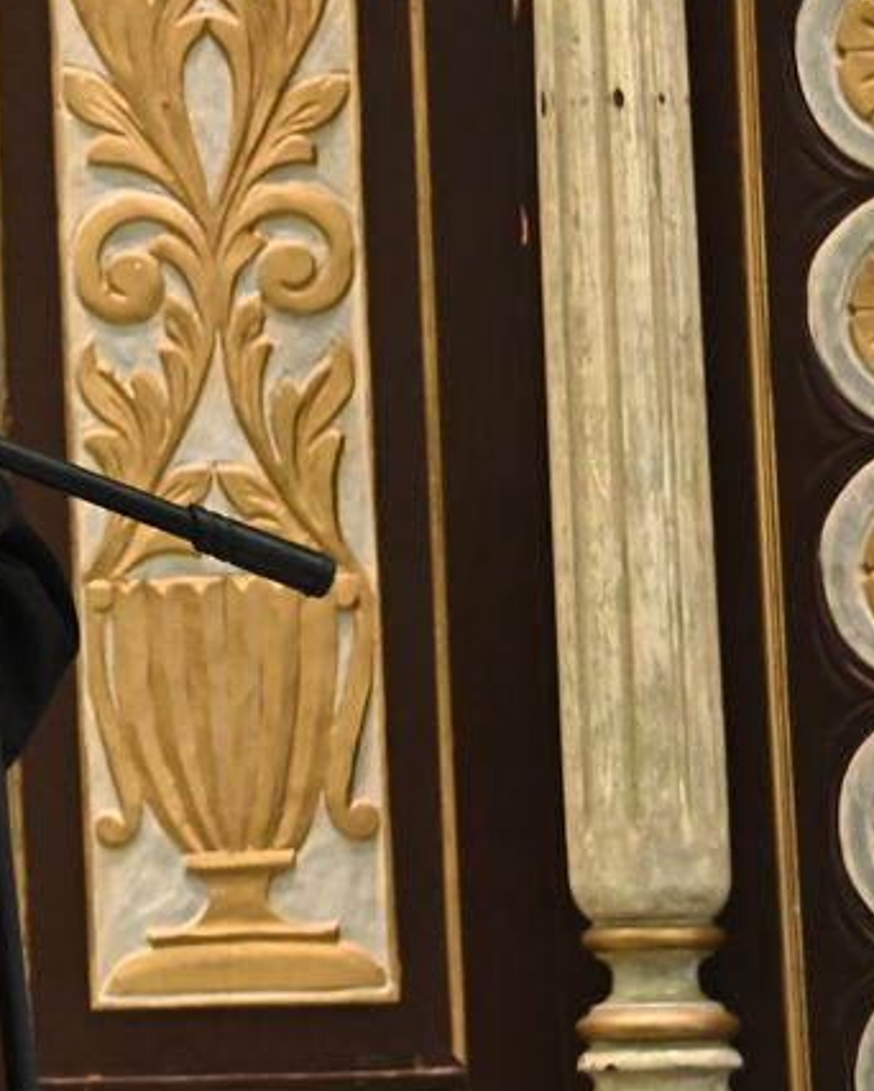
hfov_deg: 2.5
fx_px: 19871
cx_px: -662
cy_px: 97
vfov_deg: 3.1
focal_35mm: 615
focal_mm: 200
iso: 2500
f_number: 7.1
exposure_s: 1/160
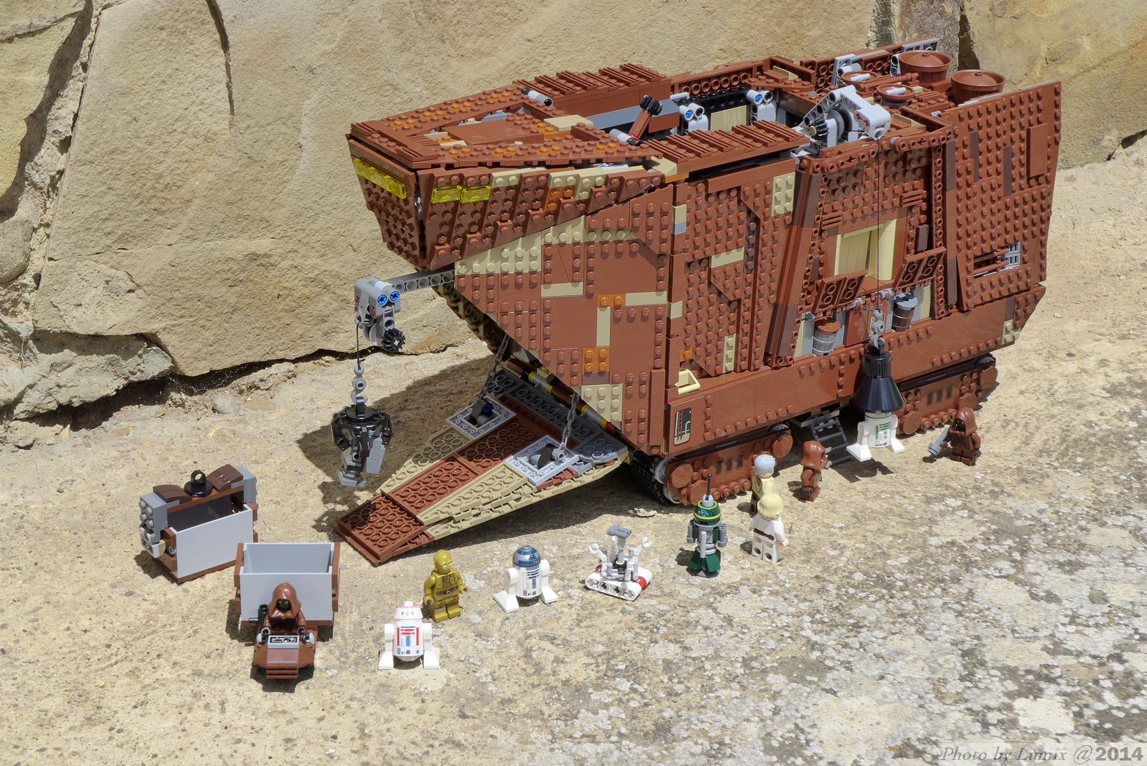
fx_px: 2231
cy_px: 383
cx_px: 574
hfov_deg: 28.8
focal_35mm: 70
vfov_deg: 19.5
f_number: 5.6
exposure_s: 1/640
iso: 160
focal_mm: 13.7
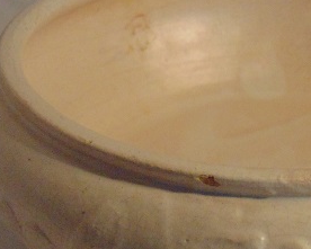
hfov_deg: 16.7
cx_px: 294
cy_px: 167
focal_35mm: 113
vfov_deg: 13.6
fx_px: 1040
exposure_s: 1/160
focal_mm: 9
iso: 500
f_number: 3.5
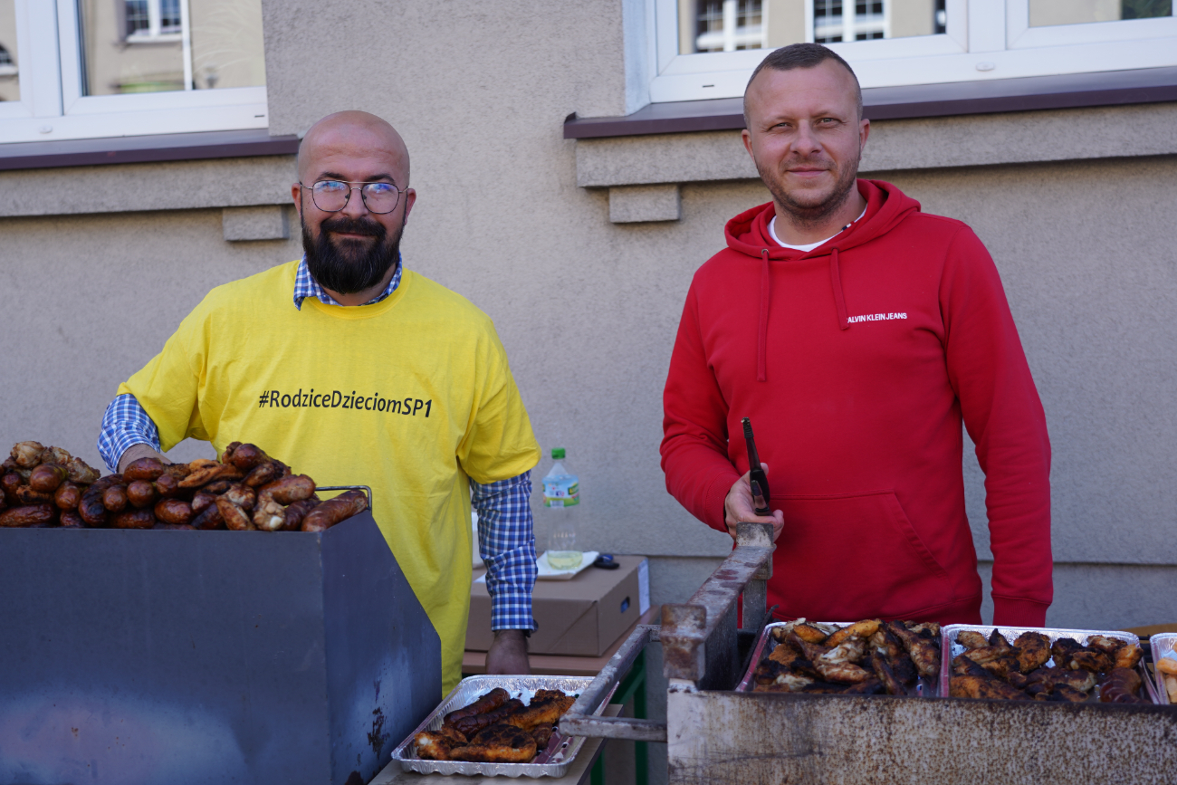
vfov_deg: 31.9
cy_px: 392
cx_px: 588
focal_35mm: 42
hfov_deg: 46.4
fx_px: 1373
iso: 100
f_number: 4
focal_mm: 42
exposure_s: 1/160
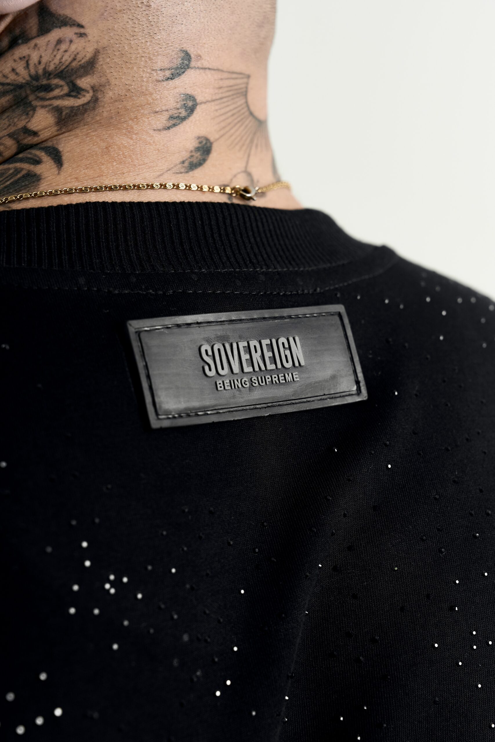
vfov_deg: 28.8
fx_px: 1443
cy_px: 371
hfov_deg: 19.5
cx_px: 248
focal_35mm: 70
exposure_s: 1/160
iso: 320
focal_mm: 70
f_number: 7.1
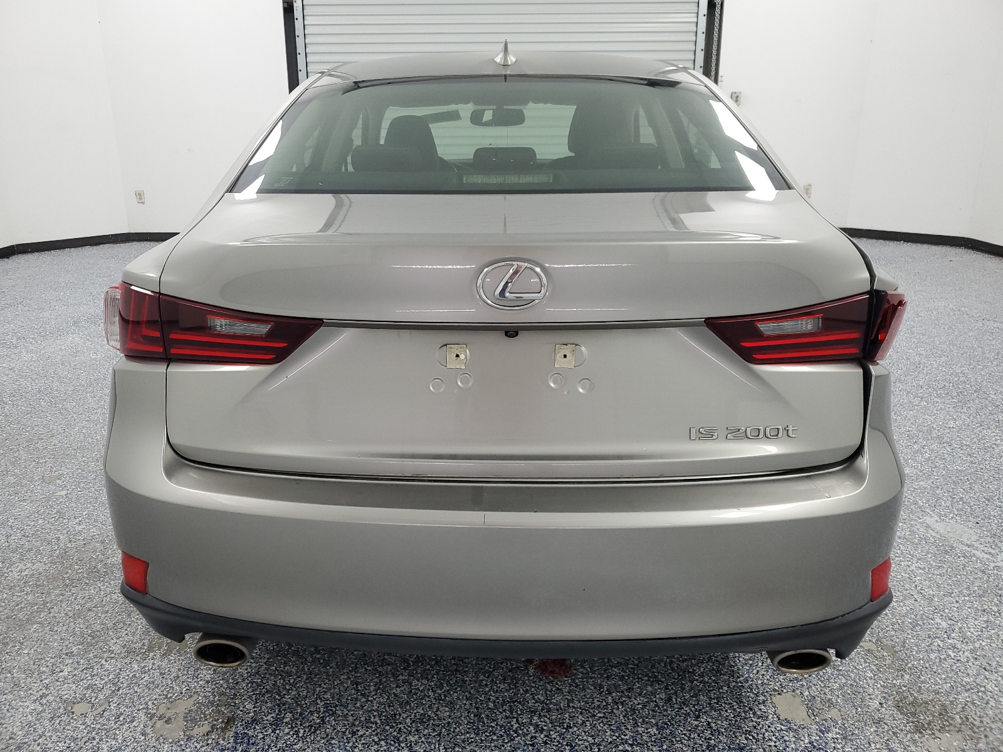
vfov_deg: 53.1
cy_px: 376
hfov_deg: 67.3
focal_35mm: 26
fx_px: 753
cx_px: 502
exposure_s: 1/60.2
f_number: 1.5
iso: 79
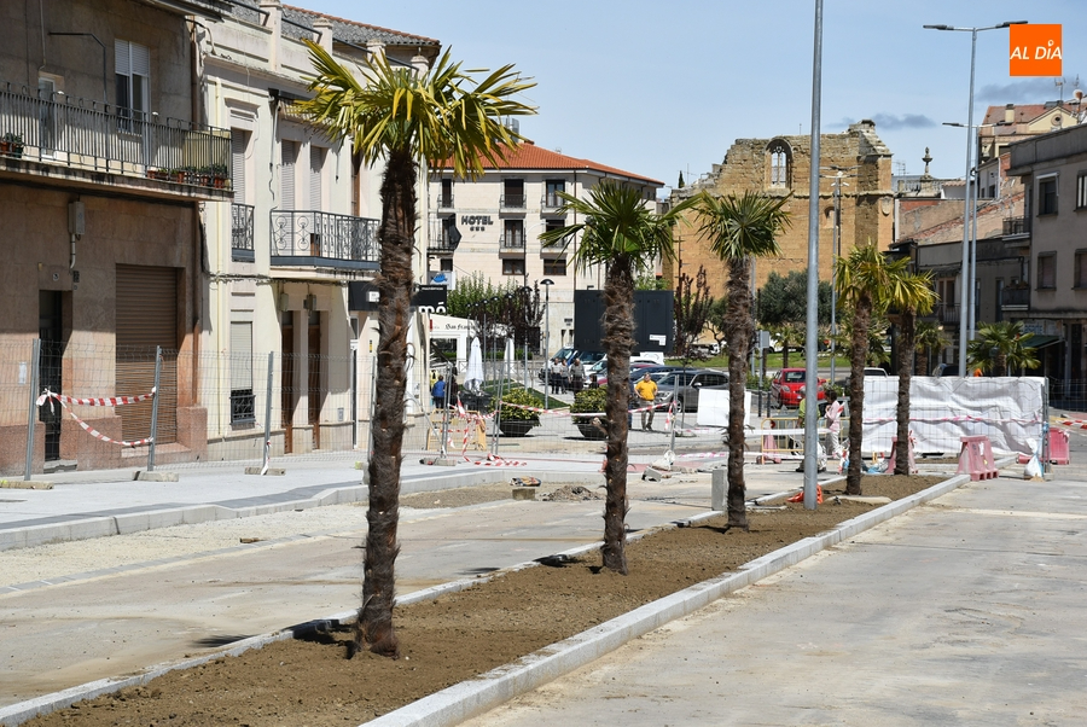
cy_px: 364
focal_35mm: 84
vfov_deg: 16.3
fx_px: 2539
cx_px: 544
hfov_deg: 24.2
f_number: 7.1
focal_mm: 56
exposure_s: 1/800
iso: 200
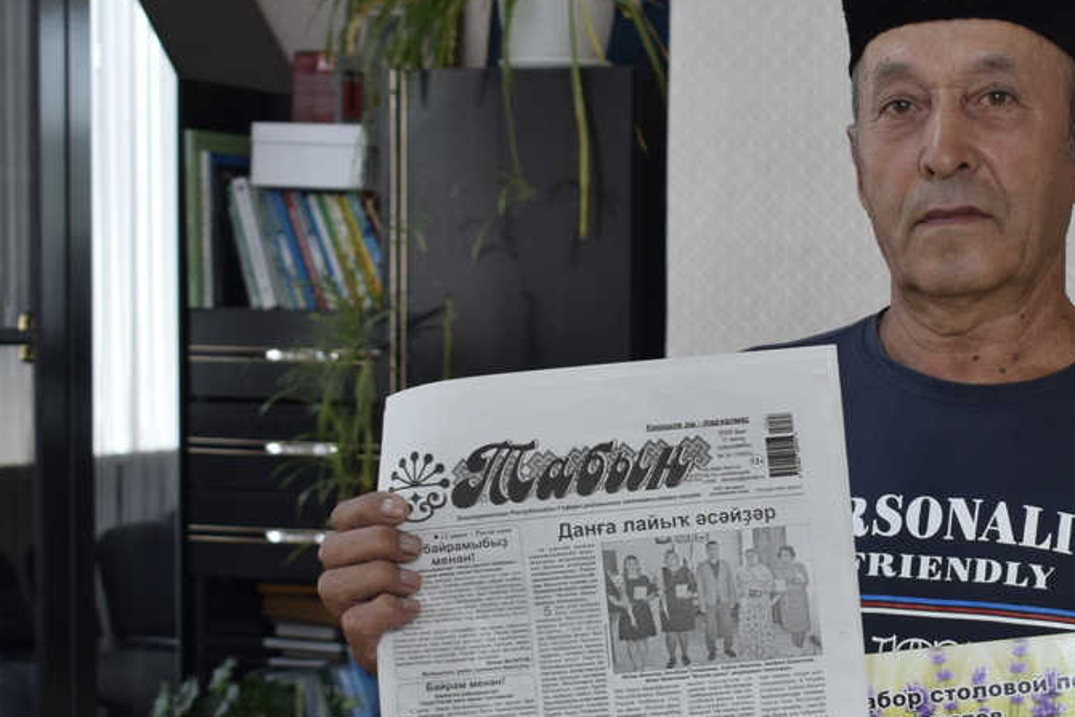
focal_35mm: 86
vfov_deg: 15.9
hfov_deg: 23.2
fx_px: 2568
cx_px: 916
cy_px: 425
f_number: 4.5
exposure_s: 1/80
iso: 400
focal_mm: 24
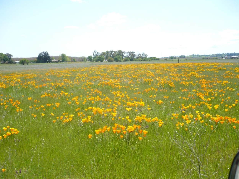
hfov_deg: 51.3
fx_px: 249
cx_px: 116
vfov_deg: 39.7
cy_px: 90
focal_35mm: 36
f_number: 2.8
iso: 100
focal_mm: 5.8
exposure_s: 1/800
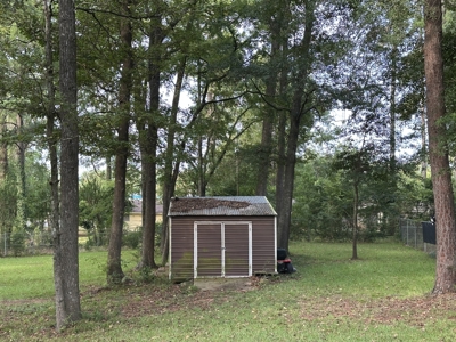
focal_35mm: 48
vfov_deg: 30.3
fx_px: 632
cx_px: 228
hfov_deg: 39.7
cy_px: 171
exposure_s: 1/161
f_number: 1.78
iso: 64
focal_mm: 6.86
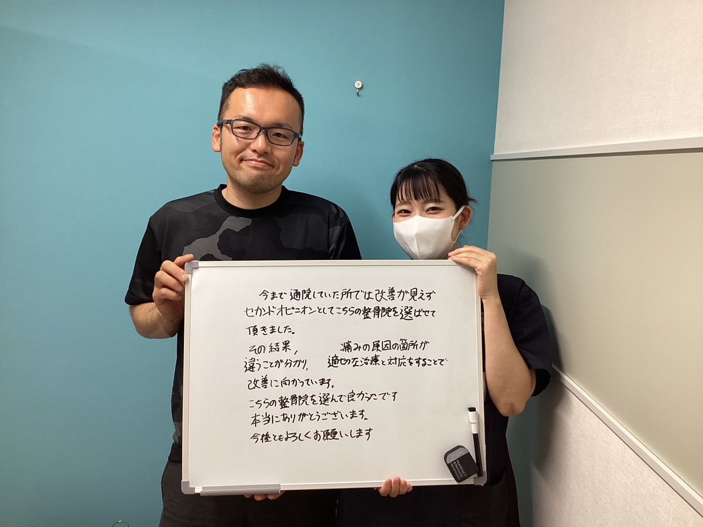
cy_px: 264
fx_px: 630
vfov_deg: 45.4
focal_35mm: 31
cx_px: 352
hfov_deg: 58.4
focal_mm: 3.3
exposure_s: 1/60
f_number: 2.4
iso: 80
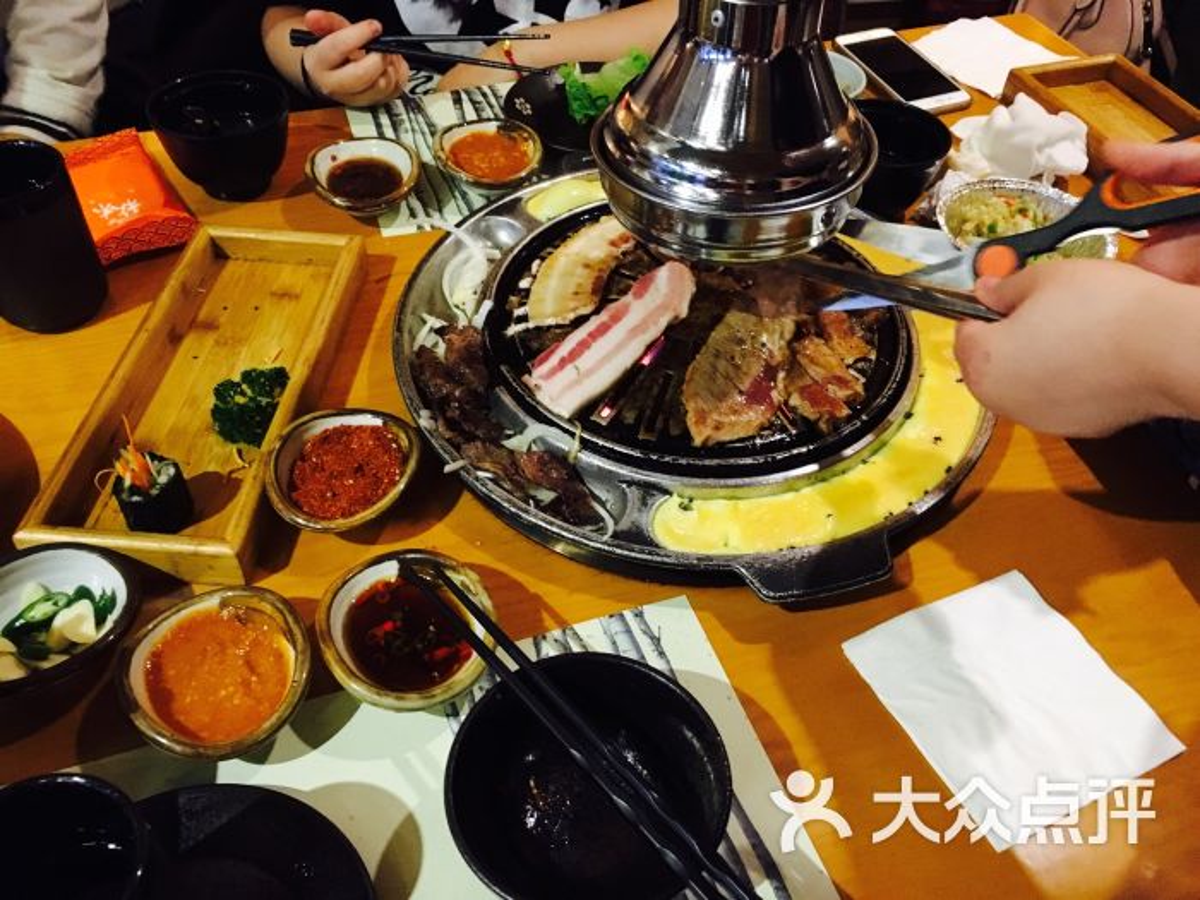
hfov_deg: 61.7
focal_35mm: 29
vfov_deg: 48.2
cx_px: 600
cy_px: 450
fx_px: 1005
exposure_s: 1/17
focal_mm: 4.15
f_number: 2.2
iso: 320
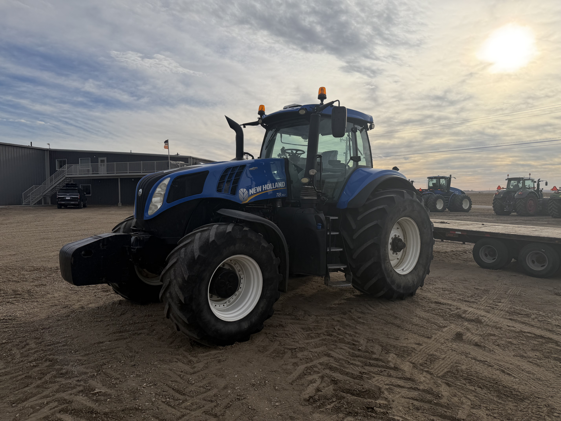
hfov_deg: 71.6
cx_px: 280
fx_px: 389
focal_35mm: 24
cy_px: 210
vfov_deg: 56.8
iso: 80
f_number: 1.78
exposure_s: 1/7353
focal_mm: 6.76
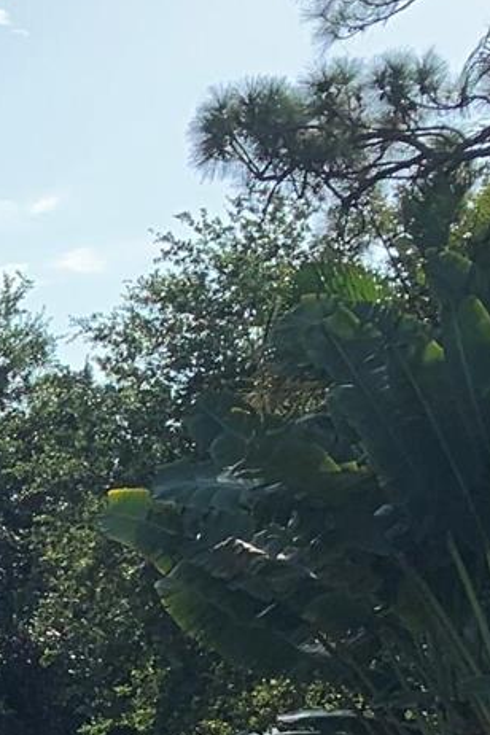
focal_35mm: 120
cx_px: -1026
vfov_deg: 16.0
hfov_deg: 9.0
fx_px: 2450
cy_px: 999
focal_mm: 4.25
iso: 25
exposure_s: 1/1953
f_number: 1.8
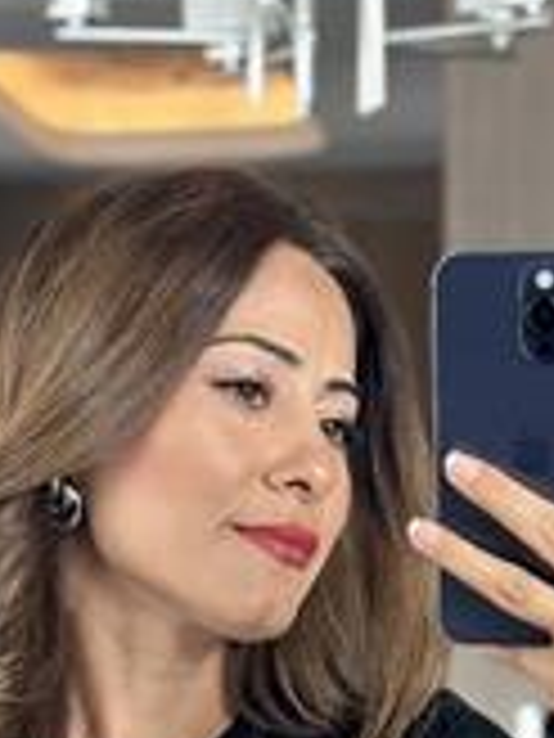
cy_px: 1071
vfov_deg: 12.7
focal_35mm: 148
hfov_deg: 10.0
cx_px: 230
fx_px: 3158
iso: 160
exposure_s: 1/60
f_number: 1.78
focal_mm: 6.86
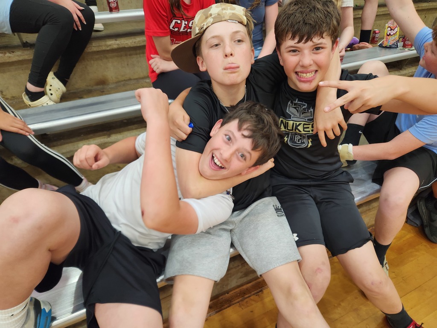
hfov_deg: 73.9
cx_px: 218
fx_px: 290
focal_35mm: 23
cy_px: 164
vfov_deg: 58.9
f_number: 1.8
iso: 160
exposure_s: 1/120
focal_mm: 5.4
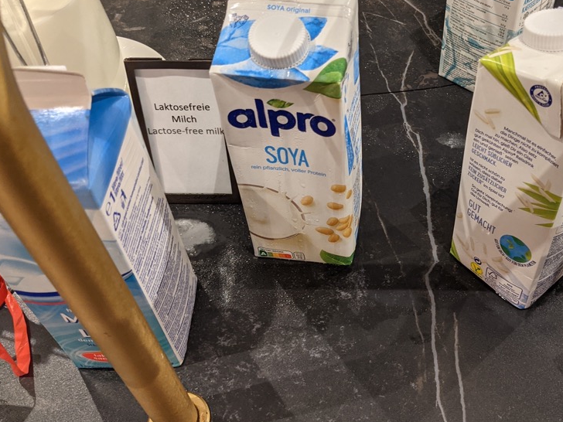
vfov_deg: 37.6
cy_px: 174
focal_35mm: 38
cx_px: 363
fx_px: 618
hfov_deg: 48.4
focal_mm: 4.38
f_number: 1.73
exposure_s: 1/50
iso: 115
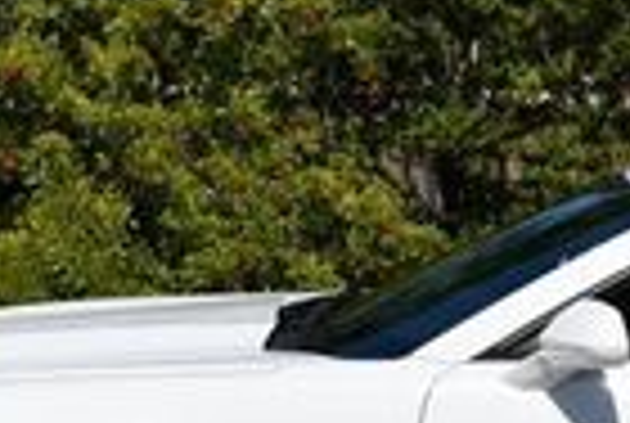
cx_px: 738
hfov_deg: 8.6
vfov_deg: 5.8
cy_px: 180
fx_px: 4156
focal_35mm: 237
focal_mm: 26
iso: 100
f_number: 9
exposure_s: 1/320
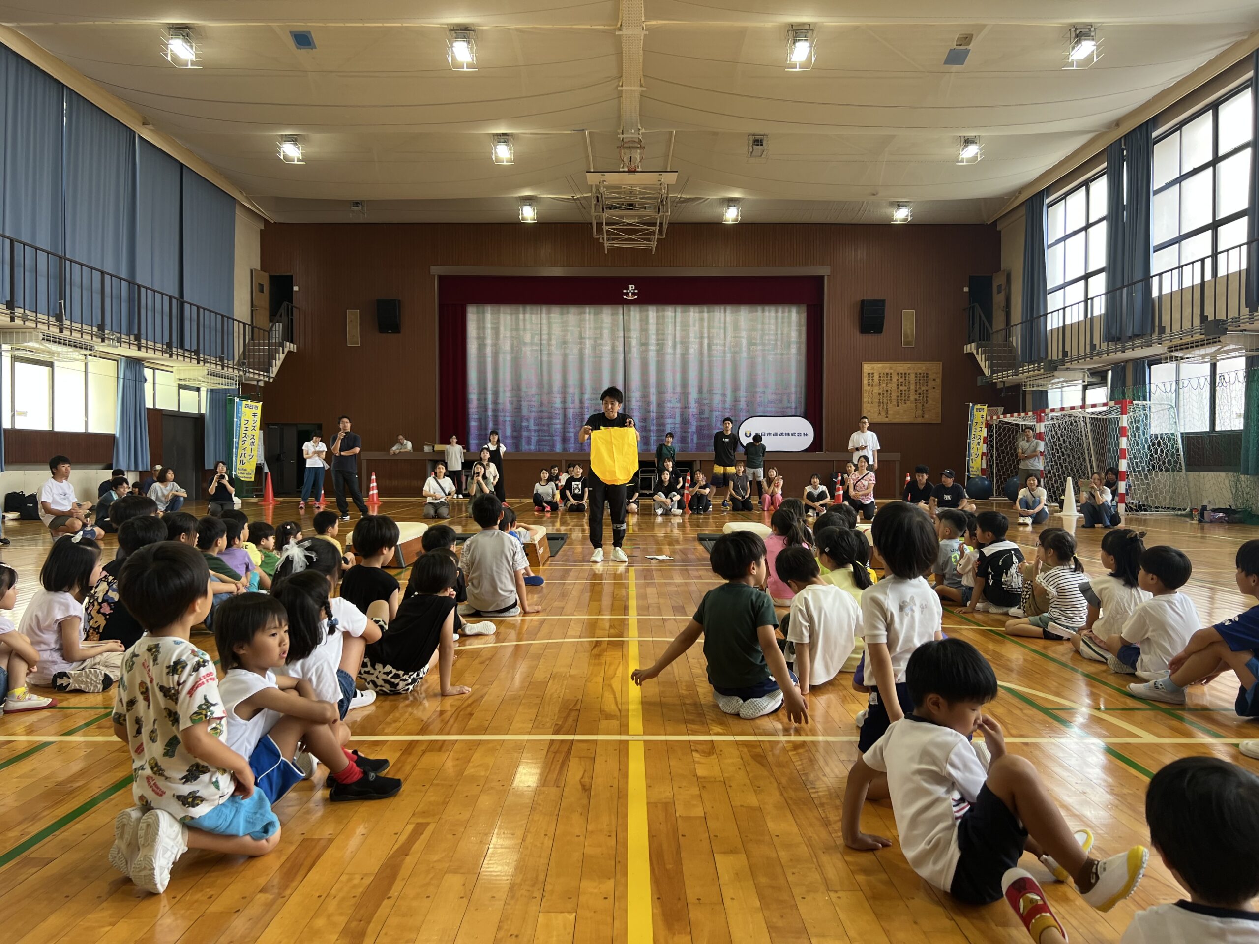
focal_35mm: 26
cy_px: 472
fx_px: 946
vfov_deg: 53.1
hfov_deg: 67.3
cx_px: 630
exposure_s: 1/121
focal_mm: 5.7
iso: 64
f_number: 1.5
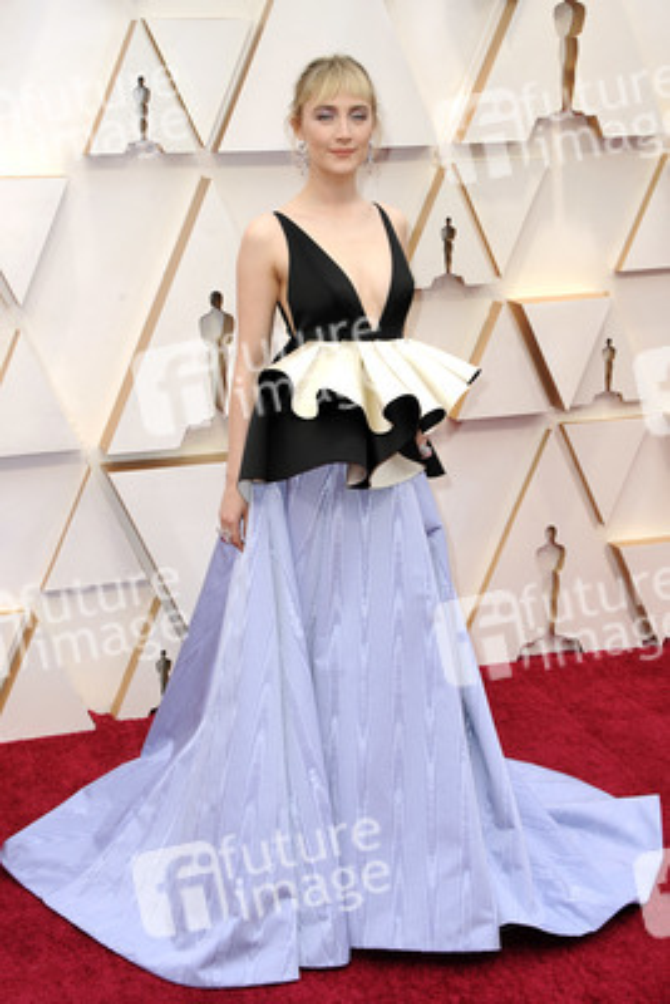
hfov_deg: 24.2
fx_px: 1562
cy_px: 502
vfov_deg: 35.6
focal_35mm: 56
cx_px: 335
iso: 800
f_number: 7.1
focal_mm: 56
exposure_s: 1/200
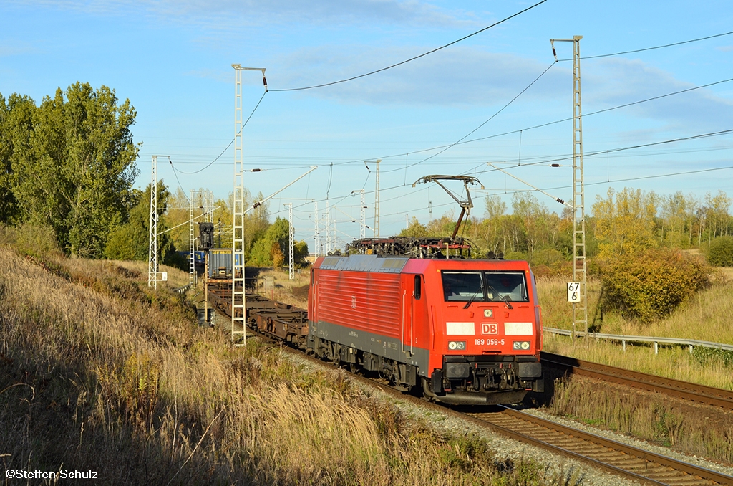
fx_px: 1524
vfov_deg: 18.1
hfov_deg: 27.0
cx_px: 366
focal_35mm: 75
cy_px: 243
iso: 220
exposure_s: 1/640
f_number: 7.1
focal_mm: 50
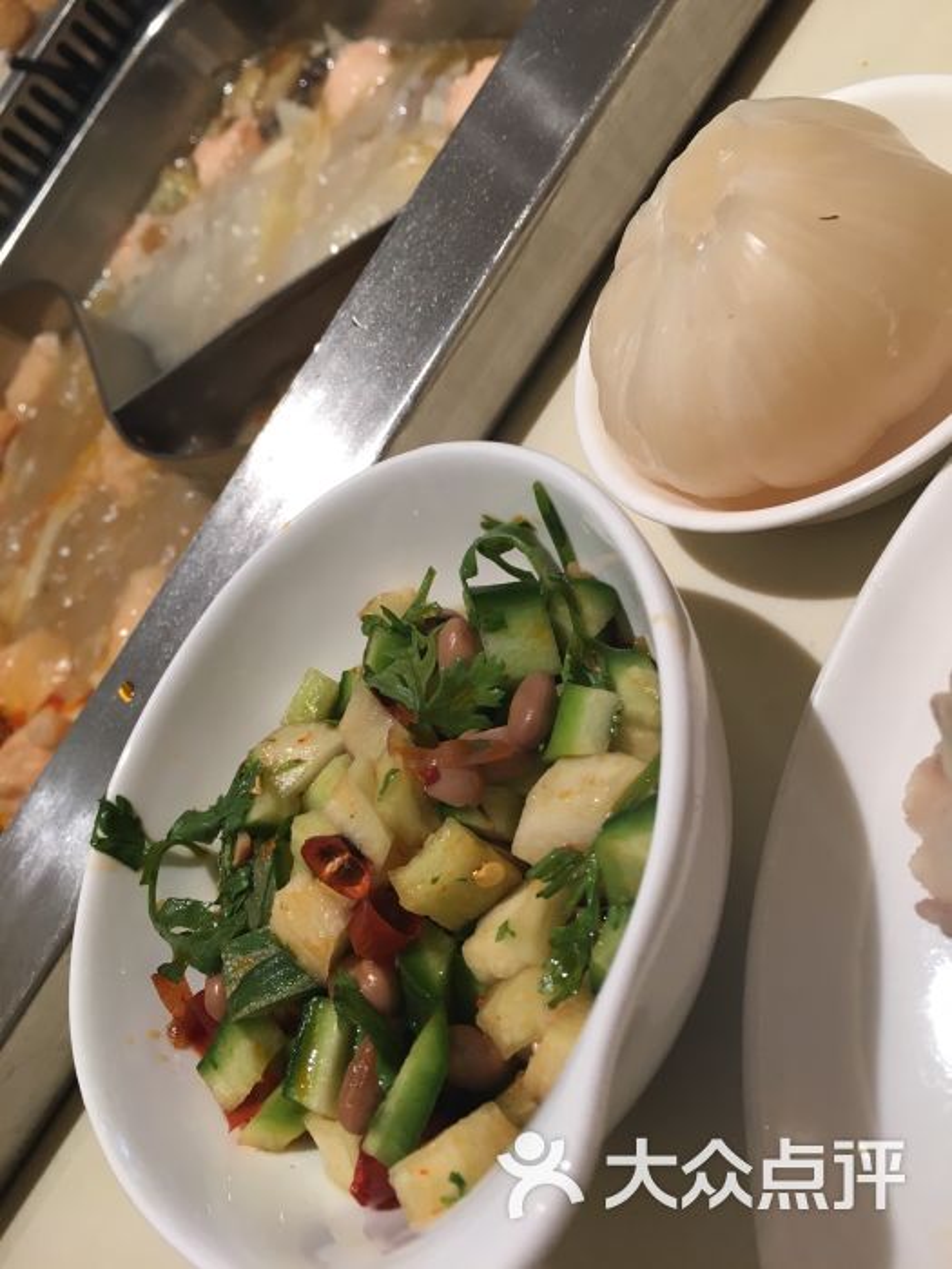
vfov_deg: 61.7
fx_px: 1063
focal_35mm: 29
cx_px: 476
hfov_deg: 48.2
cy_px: 634
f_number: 2.2
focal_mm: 4.15
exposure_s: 1/33
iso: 40
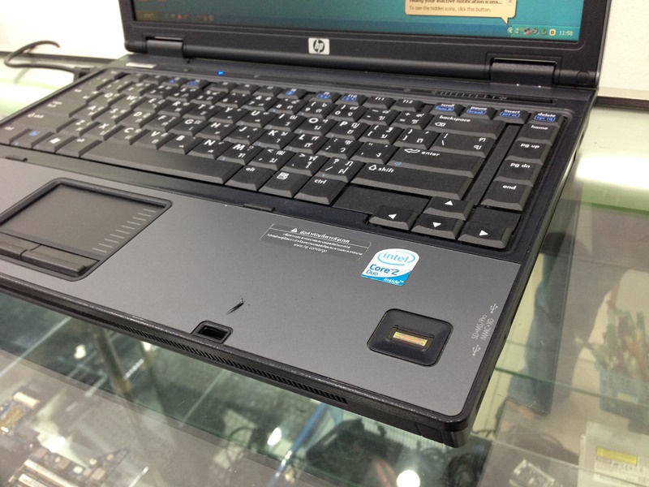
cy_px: 244
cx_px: 324
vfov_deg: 42.9
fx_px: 619
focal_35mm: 33
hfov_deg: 55.4
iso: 125
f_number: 2.4
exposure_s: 1/20
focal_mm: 4.12
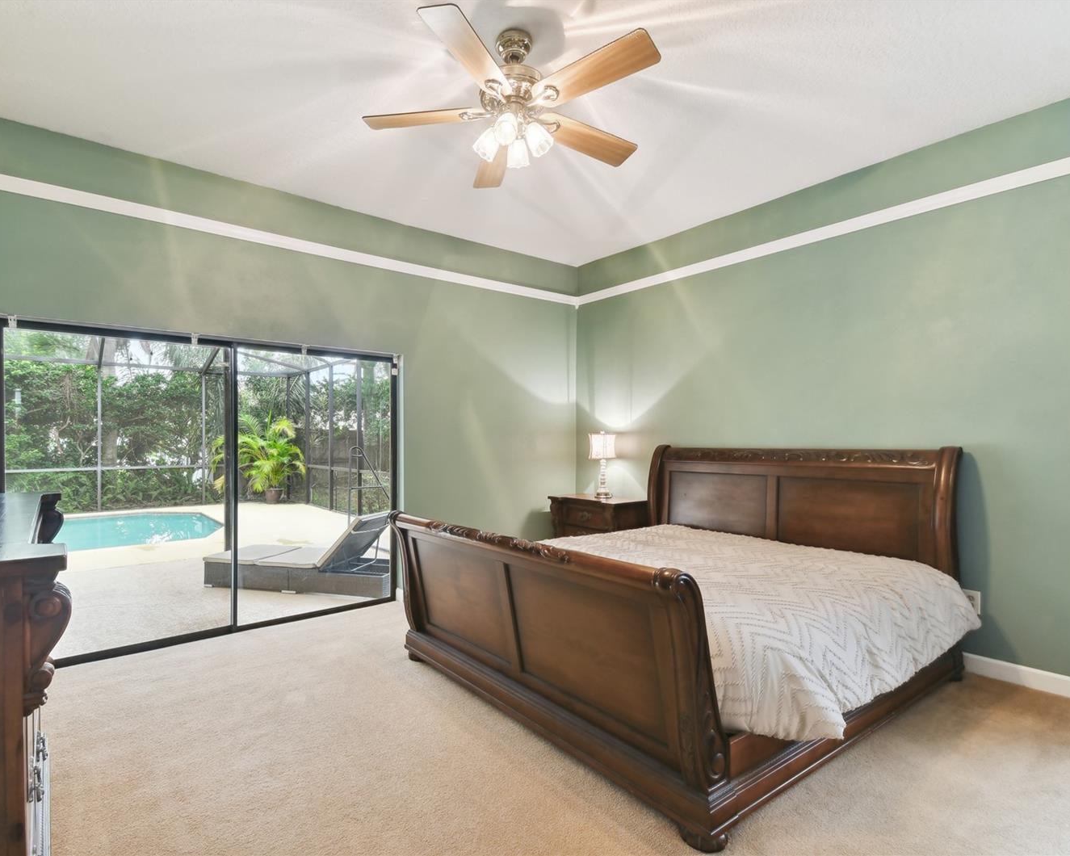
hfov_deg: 89.5
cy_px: 426
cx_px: 499
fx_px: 538
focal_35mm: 17
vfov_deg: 77.0
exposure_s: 1/8
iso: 100
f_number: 7.1
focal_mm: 10
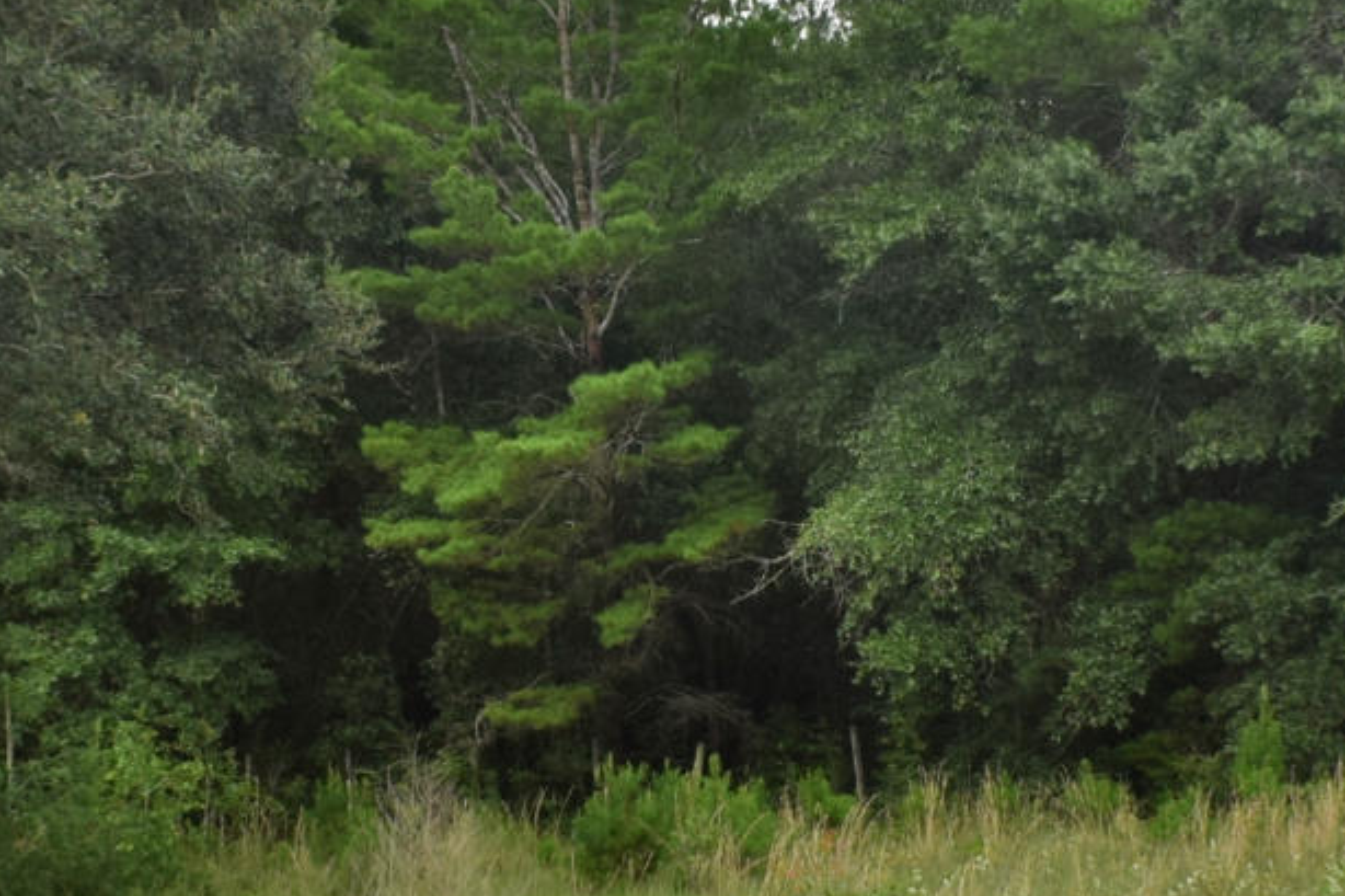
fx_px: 6573
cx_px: 738
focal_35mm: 176
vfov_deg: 7.8
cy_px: 519
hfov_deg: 11.7
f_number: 6.3
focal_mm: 24
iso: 100
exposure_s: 1/100
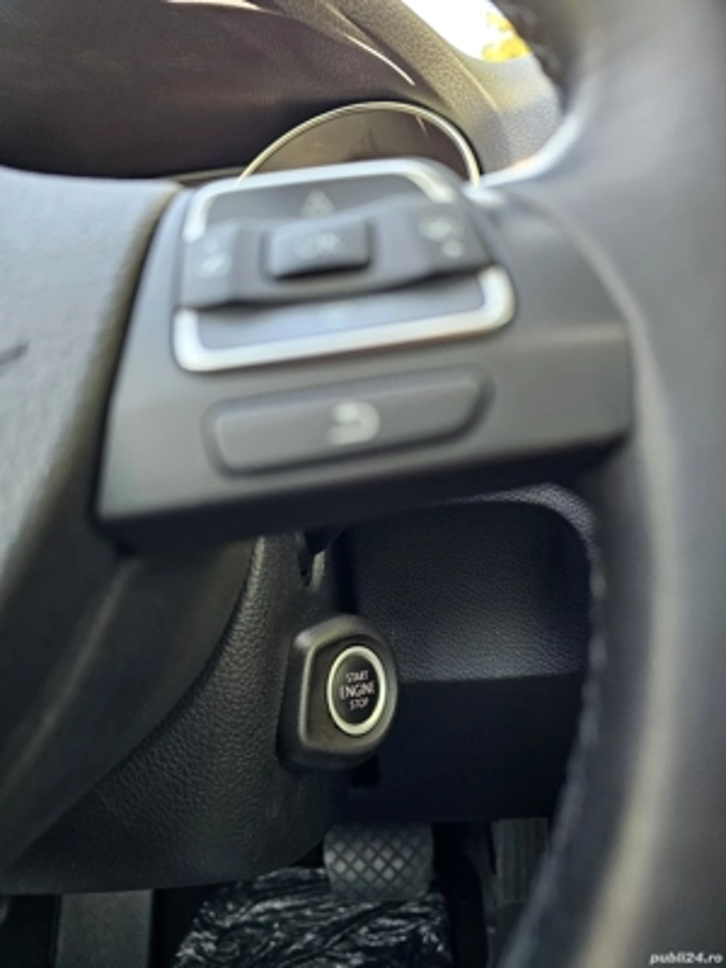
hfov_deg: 58.9
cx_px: 363
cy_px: 484
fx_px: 643
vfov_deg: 73.9
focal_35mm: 23
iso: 320
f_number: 1.7
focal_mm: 6.3
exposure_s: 1/120
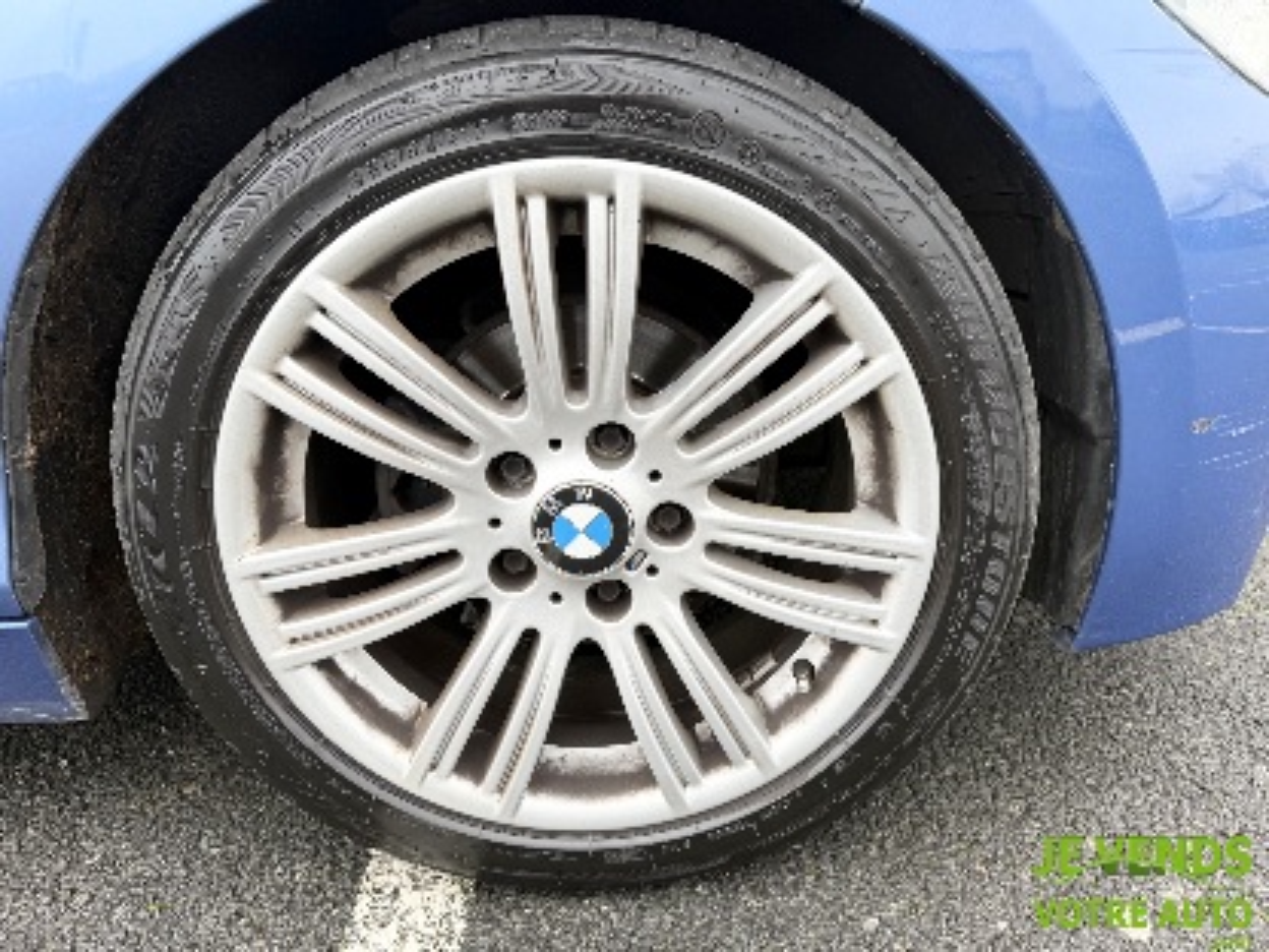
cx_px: 634
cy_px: 476
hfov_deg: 71.6
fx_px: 880
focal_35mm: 24
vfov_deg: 56.8
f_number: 1.78
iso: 100
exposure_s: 1/121
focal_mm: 6.76
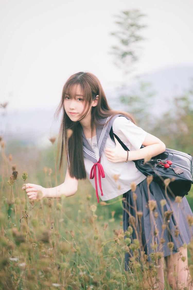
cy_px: 145
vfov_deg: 10.3
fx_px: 1608
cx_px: 96
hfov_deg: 6.9
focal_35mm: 200
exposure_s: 1/250
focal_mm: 200
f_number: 4
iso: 320
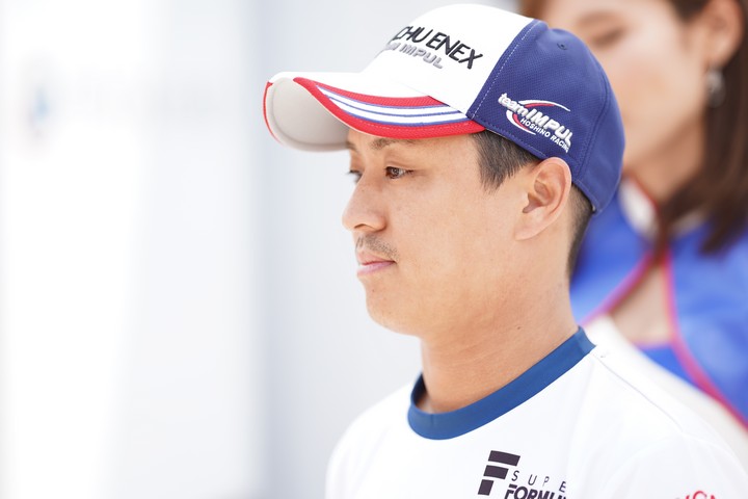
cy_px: 250
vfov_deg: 10.2
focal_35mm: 135
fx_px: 2805
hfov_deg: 15.2
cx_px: 374
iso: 200
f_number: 1.8
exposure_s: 1/1250
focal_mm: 135
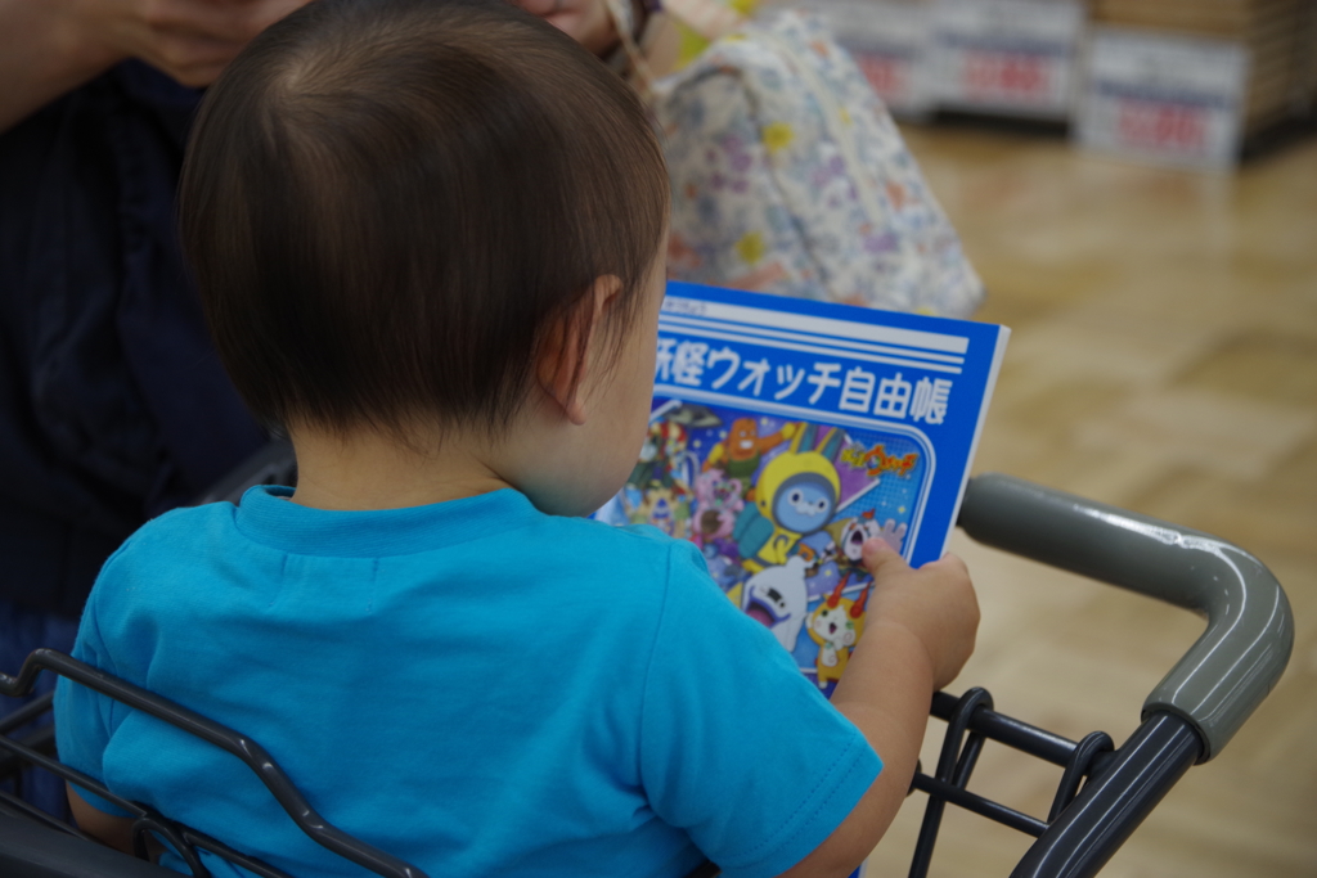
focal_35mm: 73
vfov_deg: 18.7
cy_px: 439
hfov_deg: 27.7
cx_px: 658
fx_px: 2671
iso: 800
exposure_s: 1/125
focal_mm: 73
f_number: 4.5
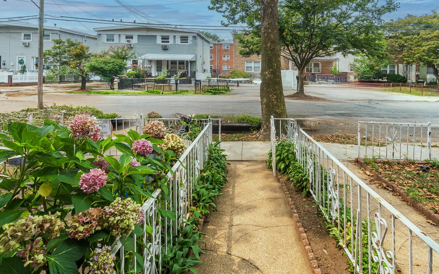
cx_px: 235
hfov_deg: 90.9
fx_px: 215
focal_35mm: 18
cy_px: 134
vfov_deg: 65.0
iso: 100
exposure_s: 1/200
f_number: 7.1
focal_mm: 10
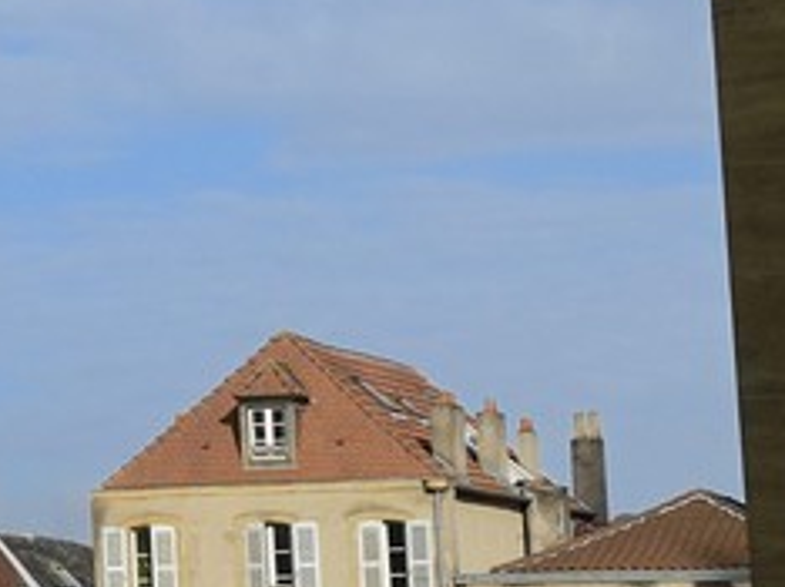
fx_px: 5664
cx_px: -1409
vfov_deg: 5.9
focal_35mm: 250
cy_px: -141
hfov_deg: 7.2
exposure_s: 1/250
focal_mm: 38
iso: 200
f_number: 14
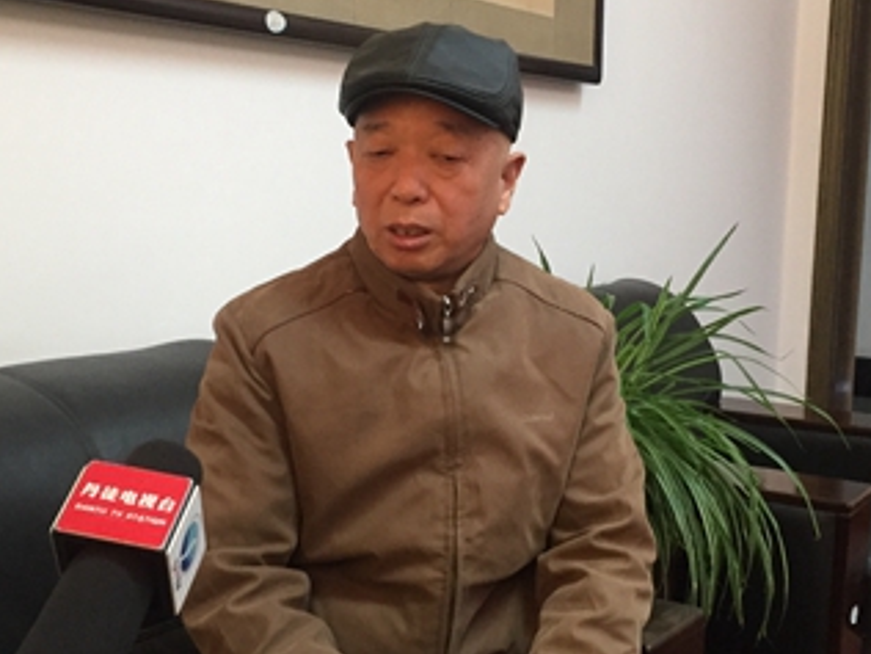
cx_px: 504
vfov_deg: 26.6
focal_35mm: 55
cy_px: 331
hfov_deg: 34.9
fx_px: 1384
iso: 250
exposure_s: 1/33
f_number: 2.2
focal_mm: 4.15
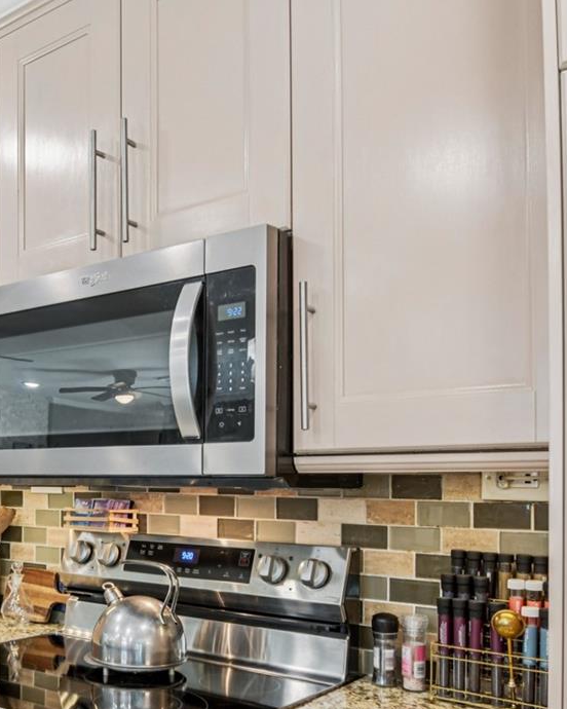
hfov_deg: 38.6
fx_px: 776
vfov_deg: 47.9
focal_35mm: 37
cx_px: 110
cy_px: 497
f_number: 8
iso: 400
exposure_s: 1/15
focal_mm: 17
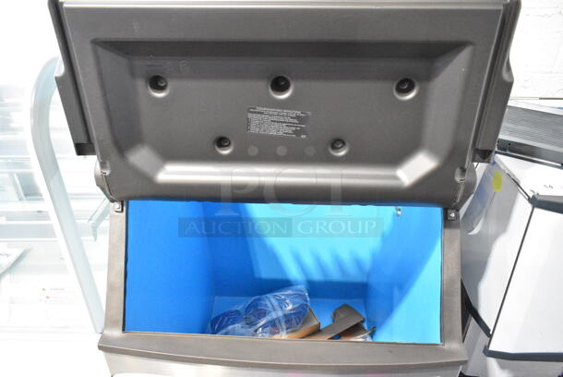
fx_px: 423
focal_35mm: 27
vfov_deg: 48.0
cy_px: 188
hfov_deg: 67.3
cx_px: 282
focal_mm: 18
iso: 6400
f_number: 5
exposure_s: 1/100
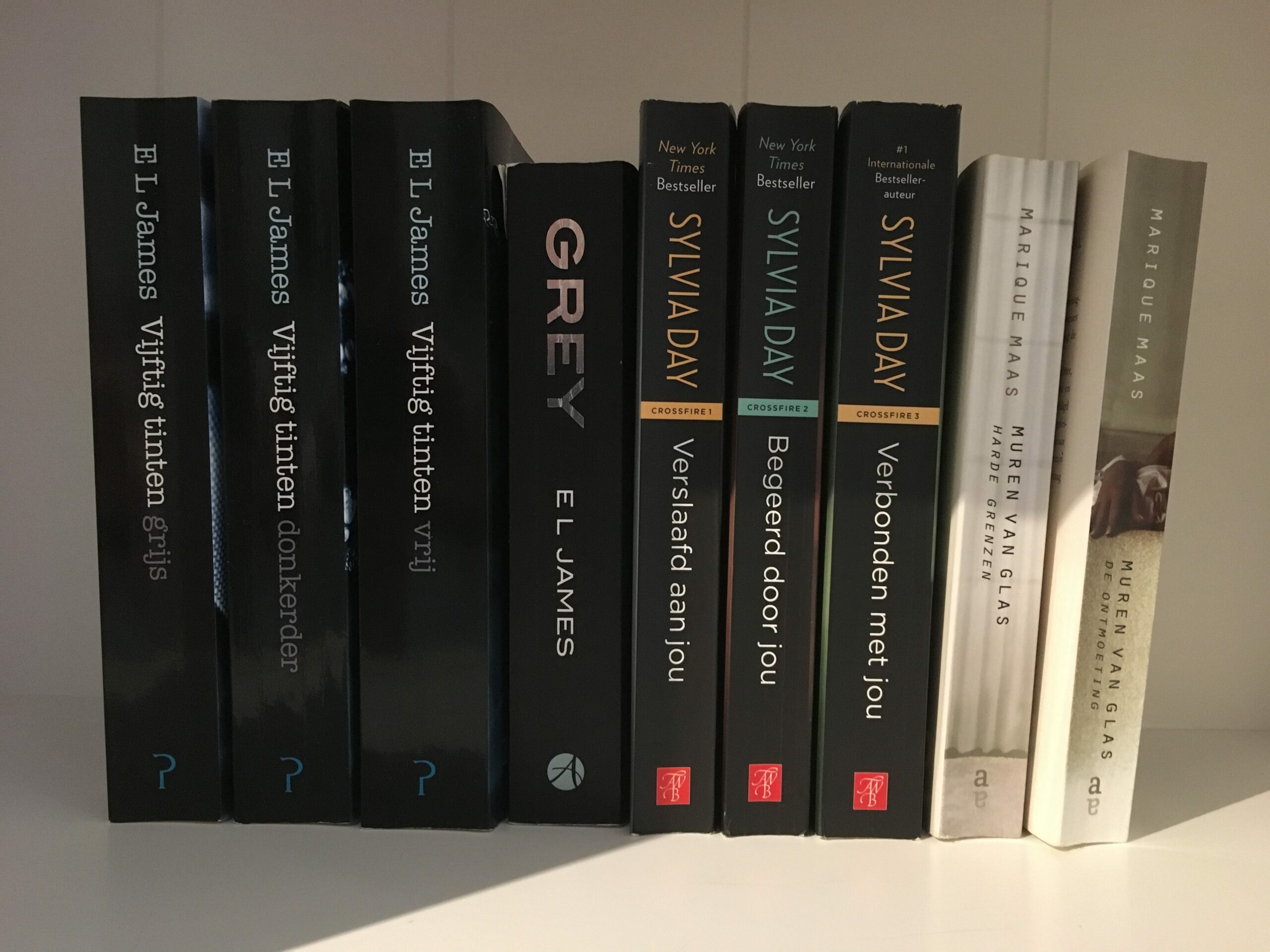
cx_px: 635
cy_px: 476
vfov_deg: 48.2
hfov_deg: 61.7
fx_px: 1064
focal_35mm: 29
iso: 250
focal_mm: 4.15
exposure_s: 1/17
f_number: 2.2
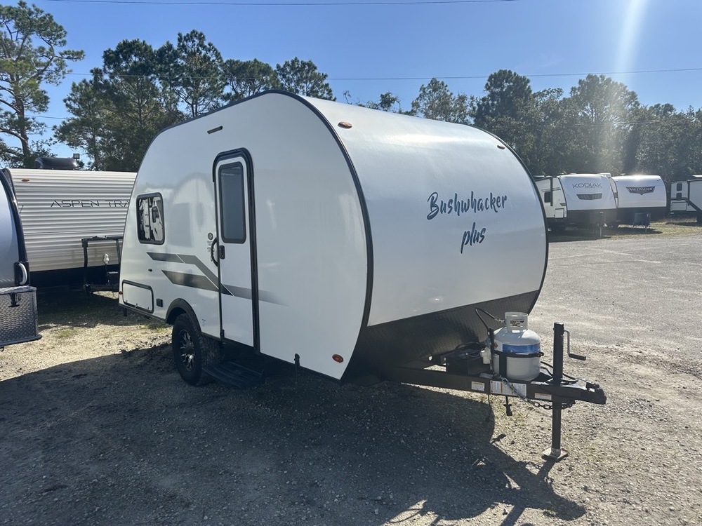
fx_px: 487
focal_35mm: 24
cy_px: 263
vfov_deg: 56.8
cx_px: 351
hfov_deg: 71.6
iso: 80
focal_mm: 6.86
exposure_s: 1/4545
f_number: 1.78
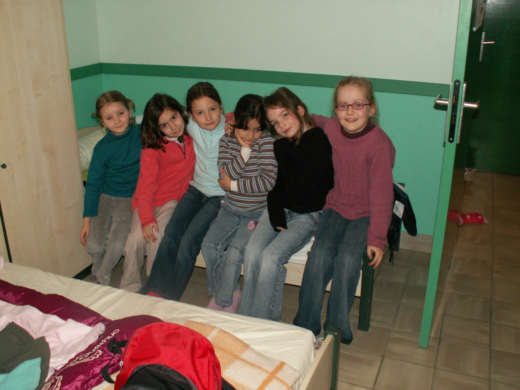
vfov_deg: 40.7
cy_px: 195
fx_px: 526
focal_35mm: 35
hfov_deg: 52.6
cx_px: 260
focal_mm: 5.86
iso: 160
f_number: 2.8
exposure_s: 1/40
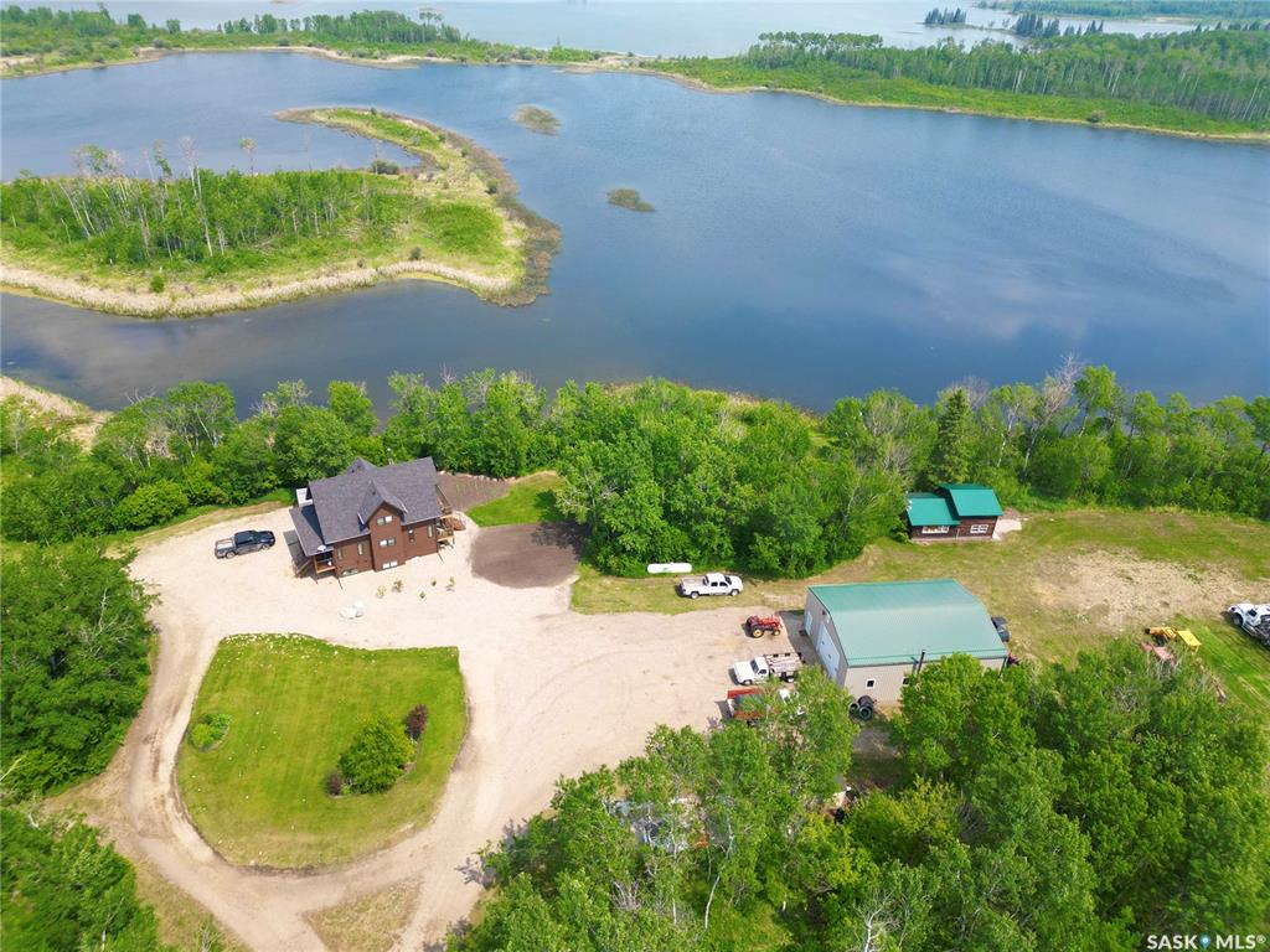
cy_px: 476
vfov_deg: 56.8
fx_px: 881
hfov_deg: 71.6
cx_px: 635
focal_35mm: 24
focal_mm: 6.72
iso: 110
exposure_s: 1/1250
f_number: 1.7
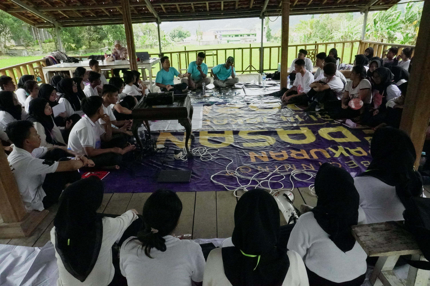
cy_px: 143
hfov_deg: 73.8
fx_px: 286
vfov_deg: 53.0
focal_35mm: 24
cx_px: 215
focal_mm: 16
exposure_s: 1/1000
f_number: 18
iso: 20000
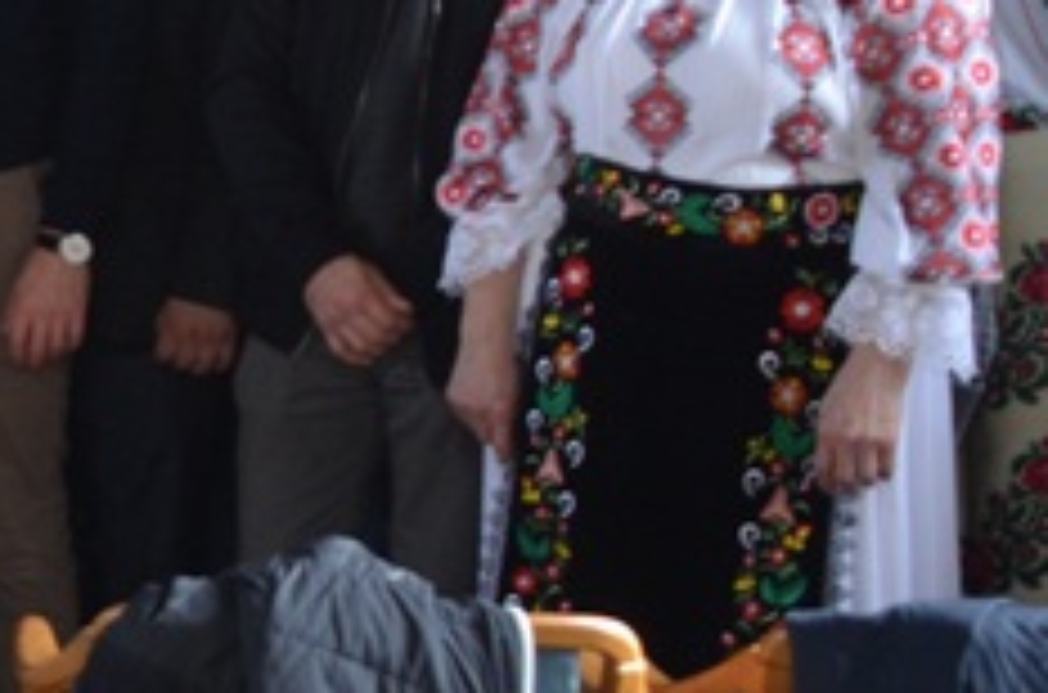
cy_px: -212
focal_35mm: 132
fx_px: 3832
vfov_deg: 10.1
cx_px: -963
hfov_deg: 13.6
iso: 500
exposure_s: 1/60
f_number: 4
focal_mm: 20
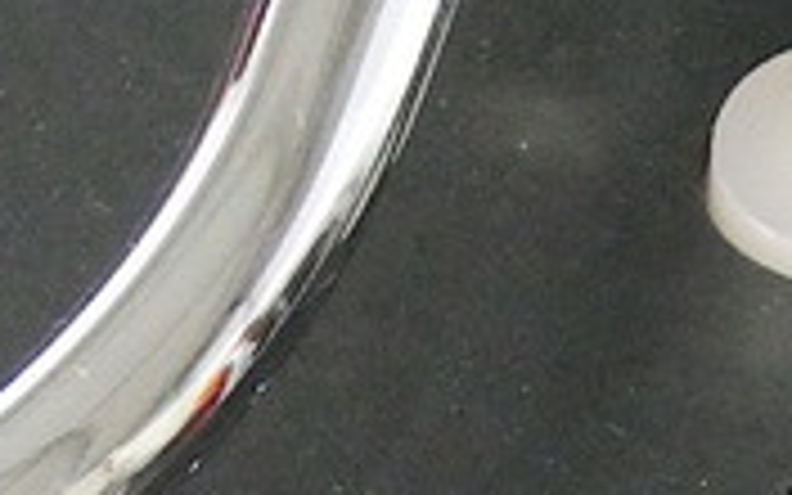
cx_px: 292
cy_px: 1431
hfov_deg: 4.3
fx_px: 10469
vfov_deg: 2.7
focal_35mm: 485
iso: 1600
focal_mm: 15
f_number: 4.8
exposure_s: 1/13
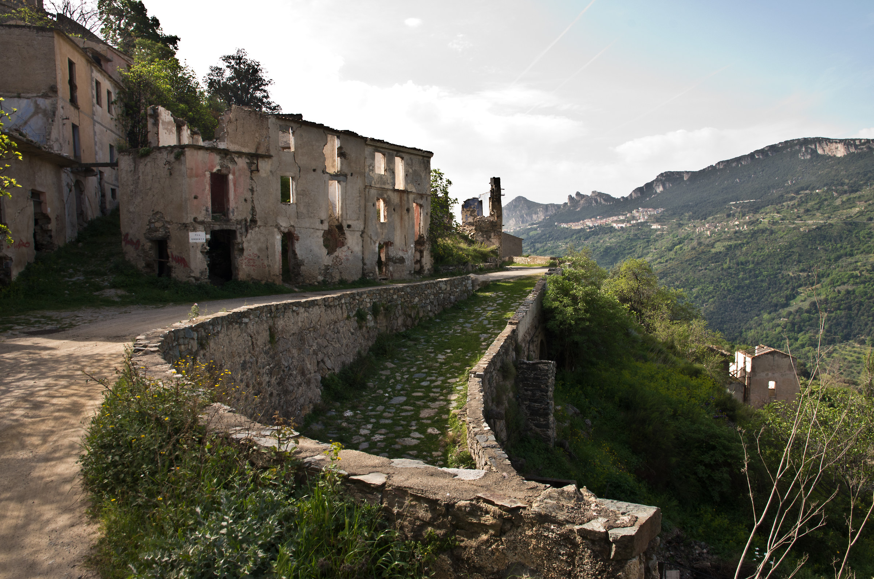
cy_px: 290
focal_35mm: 24
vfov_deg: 52.9
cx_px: 437
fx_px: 581
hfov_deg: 73.9
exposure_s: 1/60
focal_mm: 16
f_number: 11
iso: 200
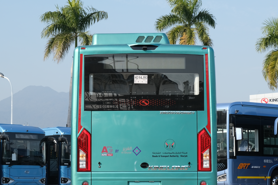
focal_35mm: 112
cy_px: 92
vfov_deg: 12.2
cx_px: 141
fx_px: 865
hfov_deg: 18.3
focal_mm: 47
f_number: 6.4
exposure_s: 1/280
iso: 200
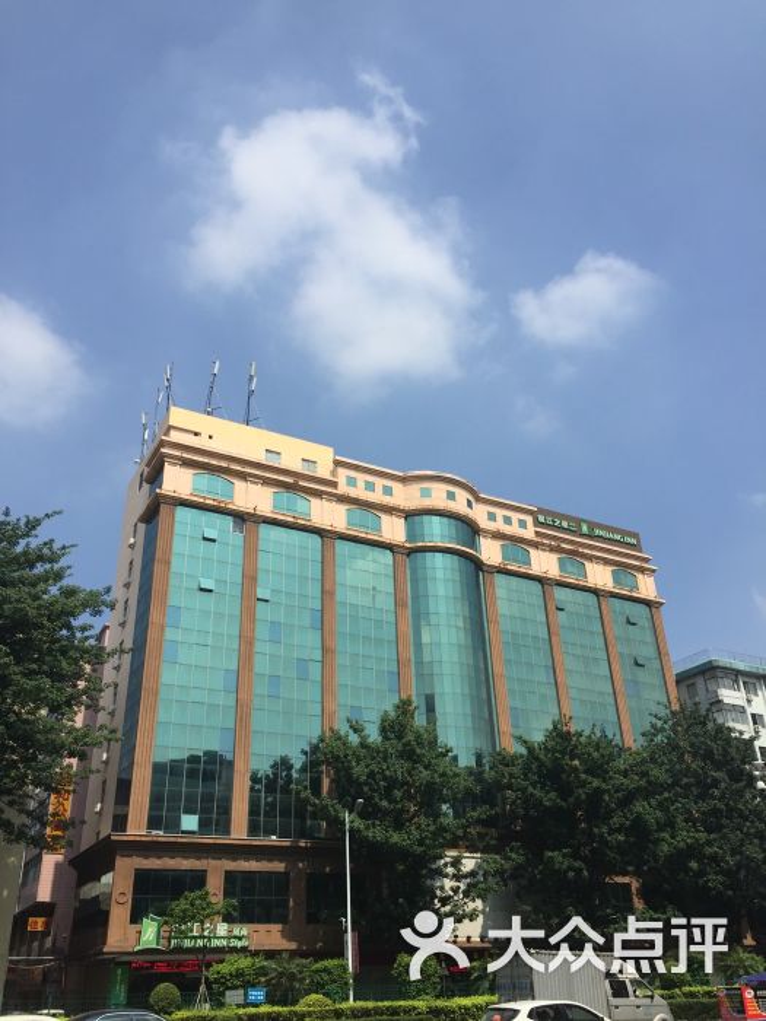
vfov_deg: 61.7
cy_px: 510
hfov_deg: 48.2
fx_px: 856
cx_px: 383
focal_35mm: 29
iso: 32
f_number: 2.2
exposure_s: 1/2825
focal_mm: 4.15
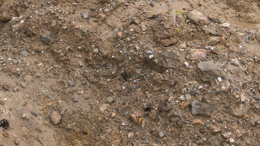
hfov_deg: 12.9
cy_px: -143
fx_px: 1034
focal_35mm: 150
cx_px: -221
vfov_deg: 7.7
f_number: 5
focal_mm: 35
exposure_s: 1/200
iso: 1000
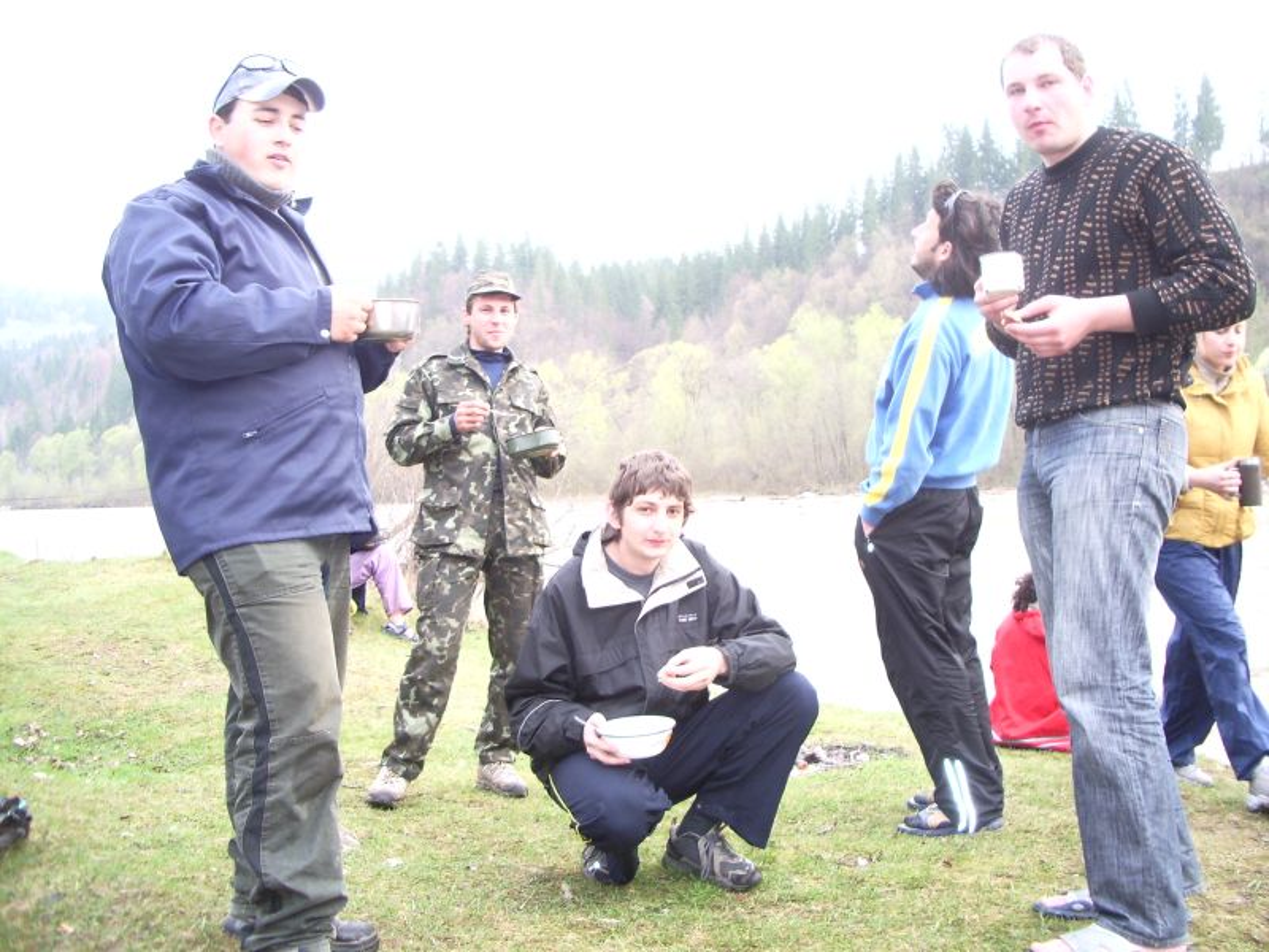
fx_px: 1283
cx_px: 634
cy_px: 476
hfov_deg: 52.6
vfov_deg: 40.7
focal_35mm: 35
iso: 100
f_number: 2.6
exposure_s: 1/100
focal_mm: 5.8
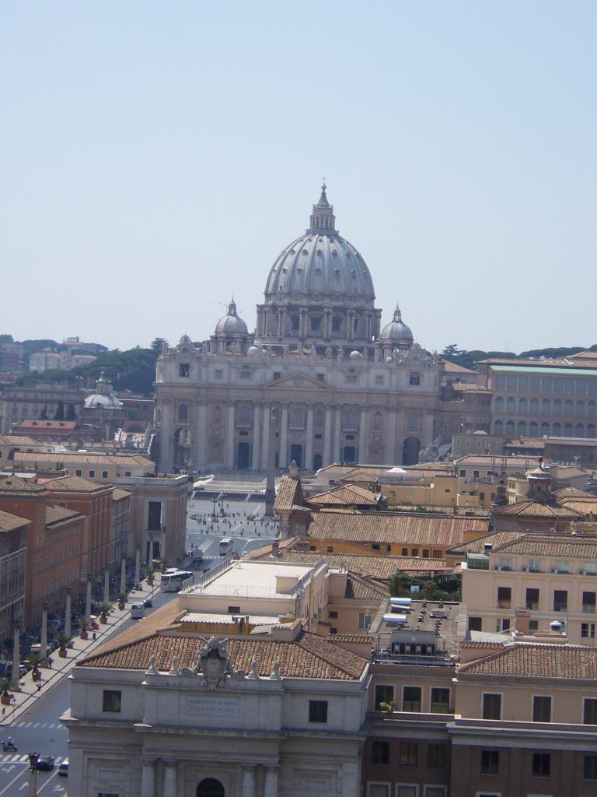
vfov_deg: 19.6
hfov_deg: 14.8
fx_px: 2300
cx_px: 298
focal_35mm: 100
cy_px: 398
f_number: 4.9
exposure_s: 1/750
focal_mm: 16.6
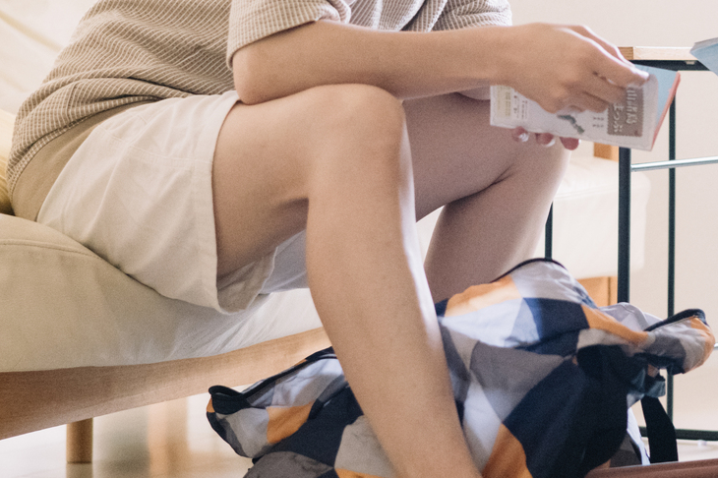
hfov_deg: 12.8
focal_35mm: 159
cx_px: 627
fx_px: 3170
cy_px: 122
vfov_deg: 8.6
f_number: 2.8
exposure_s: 1/320
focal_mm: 58
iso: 3600
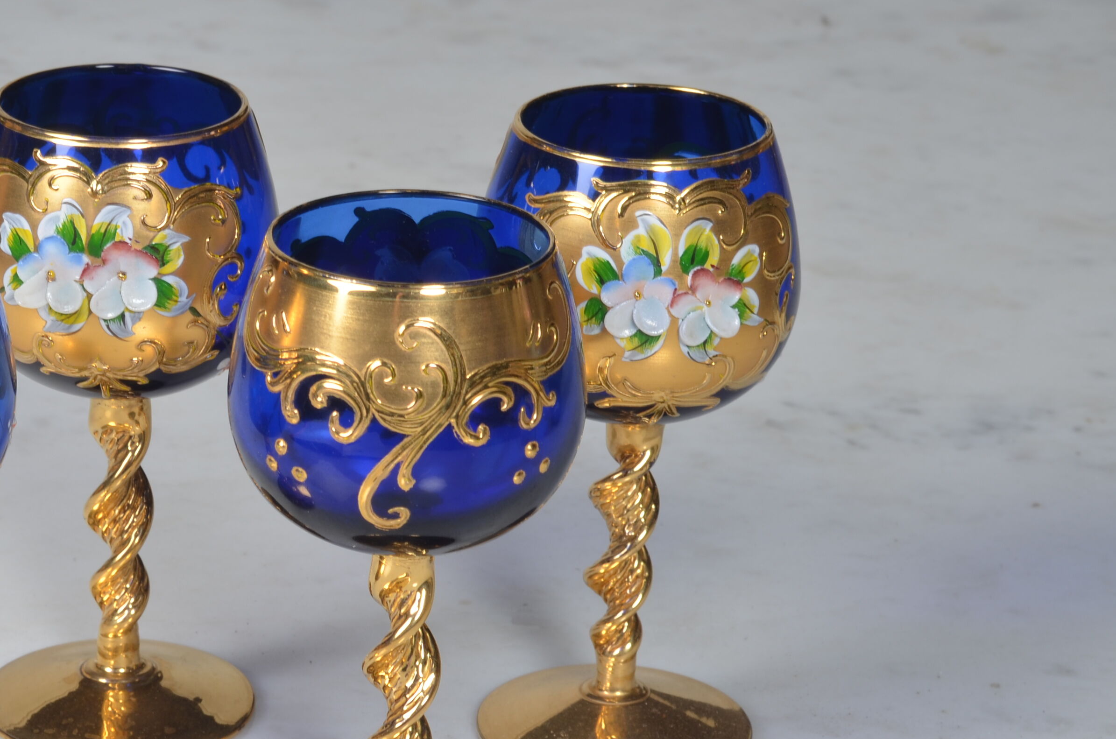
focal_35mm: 116
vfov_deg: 11.8
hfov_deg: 17.6
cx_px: 303
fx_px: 3589
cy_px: 469
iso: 100
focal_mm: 50
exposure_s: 1/100
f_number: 14
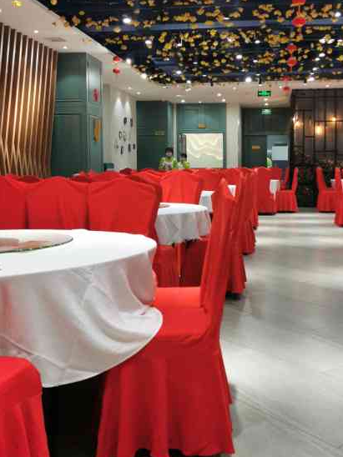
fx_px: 608
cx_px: 210
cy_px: 197
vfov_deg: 41.2
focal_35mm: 46
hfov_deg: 31.4
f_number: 1.6
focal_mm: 5.56
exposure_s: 1/50
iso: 125
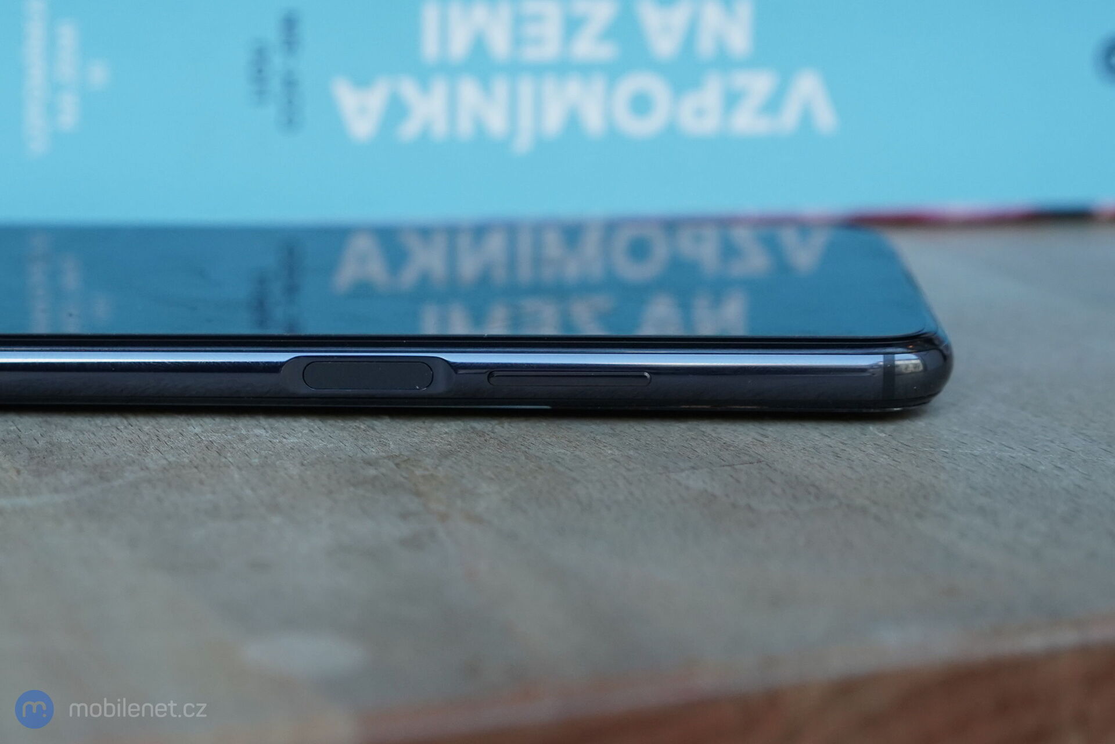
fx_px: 1703
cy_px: 372
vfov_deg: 24.6
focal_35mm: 55
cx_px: 558
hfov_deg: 36.2
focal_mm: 55
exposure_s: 1/250
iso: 1250
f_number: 4.5
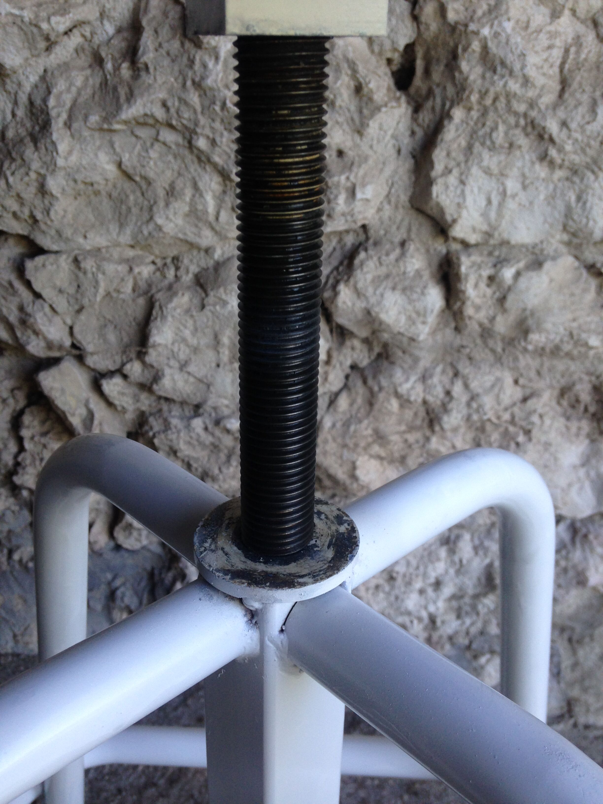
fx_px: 766
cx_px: 302
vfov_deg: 55.4
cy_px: 402
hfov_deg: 42.9
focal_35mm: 33
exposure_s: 1/120
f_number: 2.4
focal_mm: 4.12
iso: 80
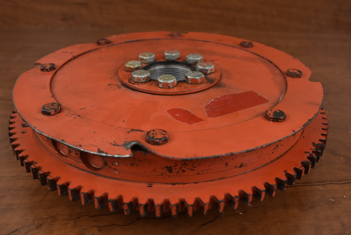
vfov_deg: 35.5
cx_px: 176
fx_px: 366
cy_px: 118
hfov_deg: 51.3
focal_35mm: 38
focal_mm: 25
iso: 400
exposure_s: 1/160
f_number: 8
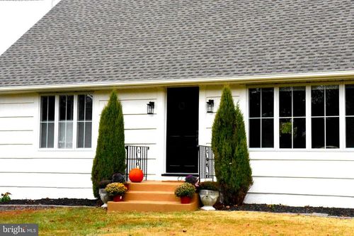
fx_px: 649
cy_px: 118
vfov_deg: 20.6
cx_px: 177
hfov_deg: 30.5
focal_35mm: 66
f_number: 14
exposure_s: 1/800
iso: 10000
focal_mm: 44
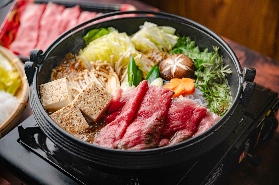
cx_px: 140
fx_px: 503
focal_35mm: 65
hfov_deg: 31.0
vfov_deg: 20.9
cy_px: 92
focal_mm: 65
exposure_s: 1/180
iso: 200
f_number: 4
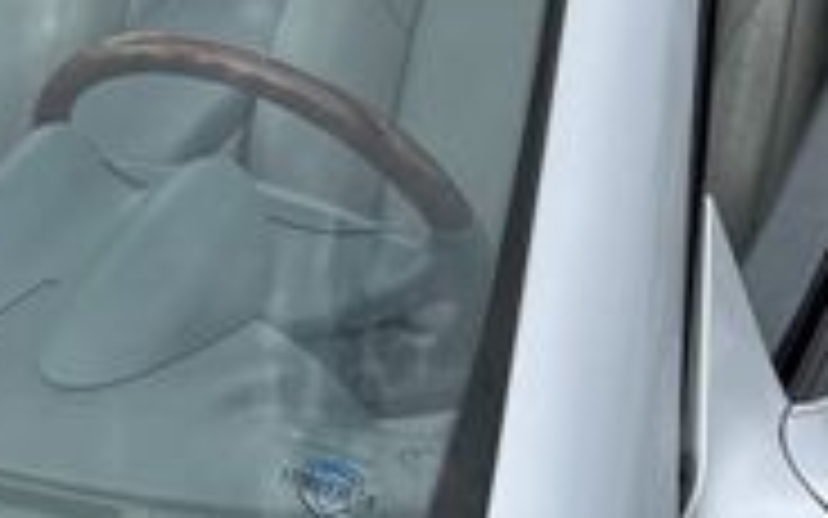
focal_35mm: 96
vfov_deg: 13.6
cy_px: 243
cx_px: -140
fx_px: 2166
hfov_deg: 20.4
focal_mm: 5.7
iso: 50
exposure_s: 1/4115
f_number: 1.5
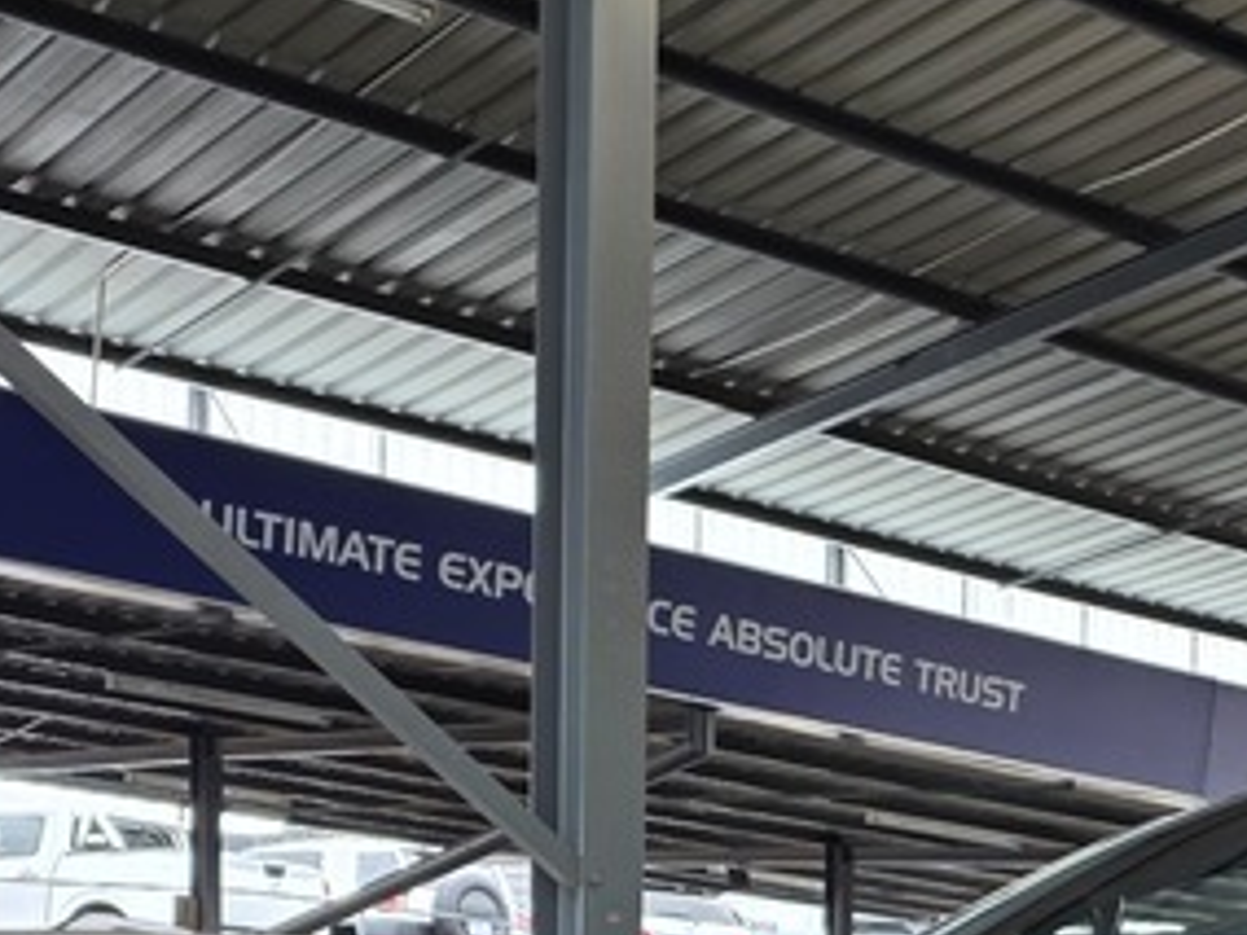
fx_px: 2990
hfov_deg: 22.7
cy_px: 1519
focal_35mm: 83
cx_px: 1216
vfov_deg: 15.9
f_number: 1.7
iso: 20
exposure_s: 1/51.4
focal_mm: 6.25
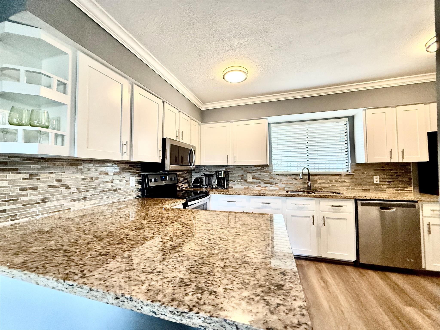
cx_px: 220
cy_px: 165
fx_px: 178
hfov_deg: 102.1
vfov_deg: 85.7
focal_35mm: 14
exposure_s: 1/120
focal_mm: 2.22
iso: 250
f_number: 2.2
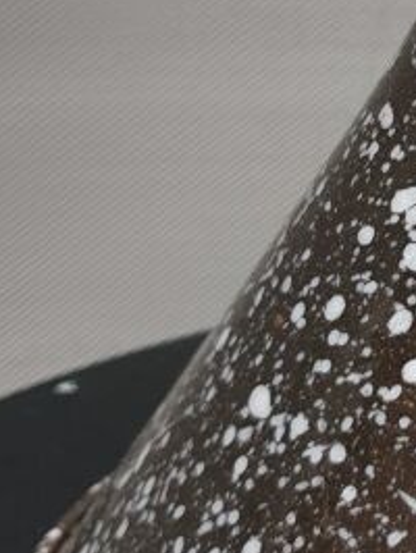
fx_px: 1600
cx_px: 597
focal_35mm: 100
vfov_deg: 19.4
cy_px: 121
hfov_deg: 14.0
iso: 80
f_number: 1.5
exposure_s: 1/100
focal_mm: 4.3
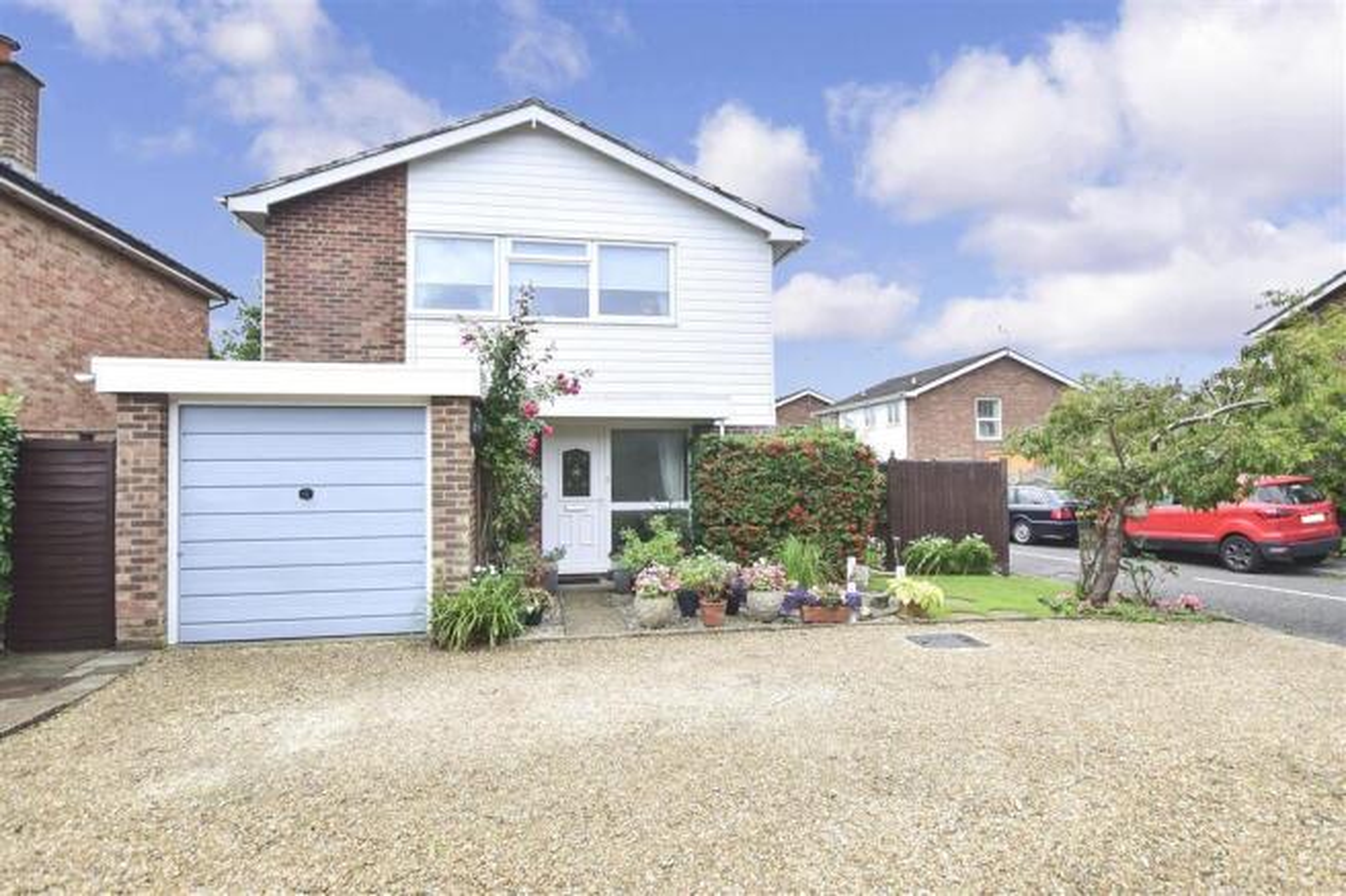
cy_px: 448
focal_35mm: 18
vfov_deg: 67.4
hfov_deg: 90.0
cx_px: 673
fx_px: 673
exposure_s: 1/1000
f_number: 6.3
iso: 500
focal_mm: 12
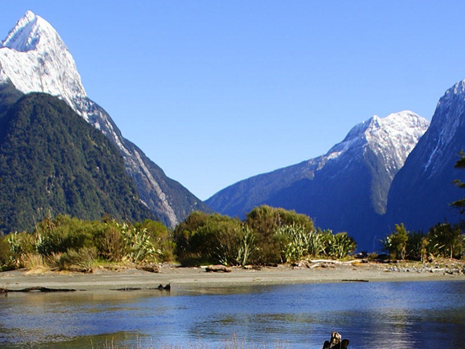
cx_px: 285
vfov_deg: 23.6
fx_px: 820
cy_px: 293
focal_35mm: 61
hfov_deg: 31.6
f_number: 7.1
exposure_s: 1/200
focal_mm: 18
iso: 100
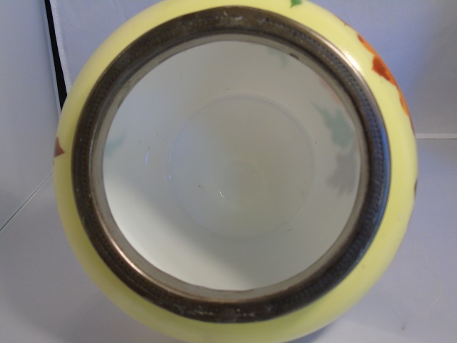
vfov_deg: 36.0
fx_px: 528
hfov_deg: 46.8
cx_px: 228
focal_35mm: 40
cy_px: 172
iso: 250
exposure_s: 1/40
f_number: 3.9
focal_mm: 7.1
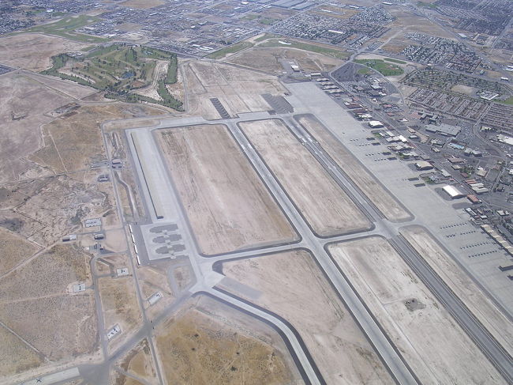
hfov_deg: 49.0
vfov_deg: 37.7
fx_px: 563
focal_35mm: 38
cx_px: 256
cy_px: 192
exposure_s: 1/385
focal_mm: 5.8
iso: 100
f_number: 5.6
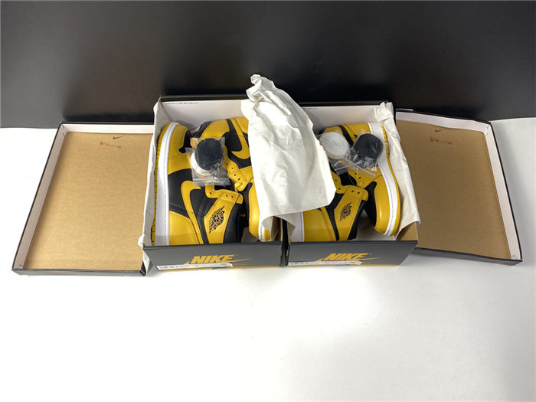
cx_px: 268
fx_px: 403
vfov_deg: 53.1
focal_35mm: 26
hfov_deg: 67.3
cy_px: 201
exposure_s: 1/100
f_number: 1.8
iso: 100
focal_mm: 4.25
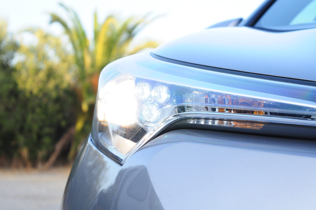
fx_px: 723
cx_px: 158
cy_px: 105
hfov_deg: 24.6
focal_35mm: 82
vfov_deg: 16.5
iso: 500
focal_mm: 55
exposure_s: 1/250
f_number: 5.6
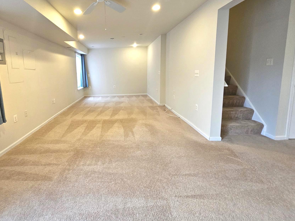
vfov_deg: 77.7
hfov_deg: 93.1
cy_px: 95
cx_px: 116
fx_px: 136
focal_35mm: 16
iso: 250
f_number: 2.2
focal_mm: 2.2
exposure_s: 1/60
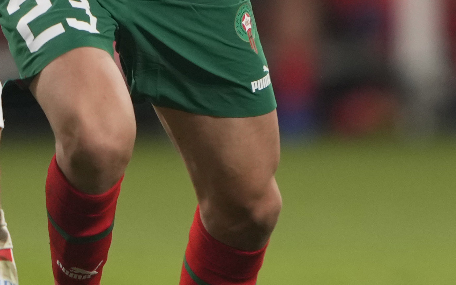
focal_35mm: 2491
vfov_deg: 0.5
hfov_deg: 0.8
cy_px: -63
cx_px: 83
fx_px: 30958
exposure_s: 1/1250
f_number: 2.8
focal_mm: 400
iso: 1250
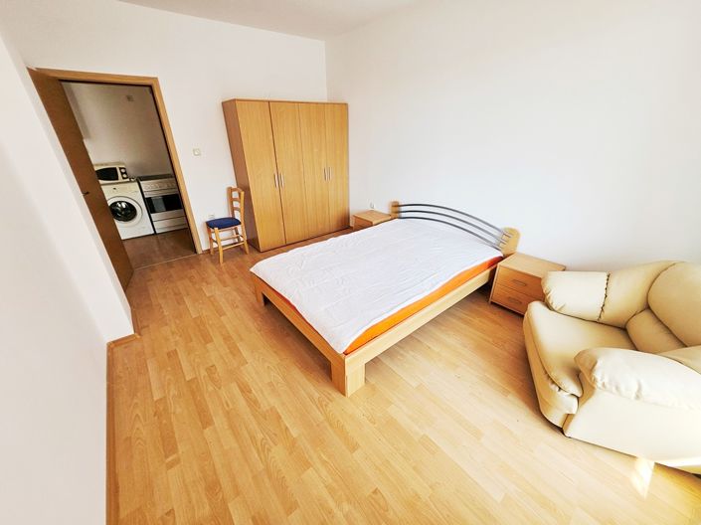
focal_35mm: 13
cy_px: 262
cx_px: 350
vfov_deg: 89.9
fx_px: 263
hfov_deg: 106.2
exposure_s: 1/100
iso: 40
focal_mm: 1.7
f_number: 2.2
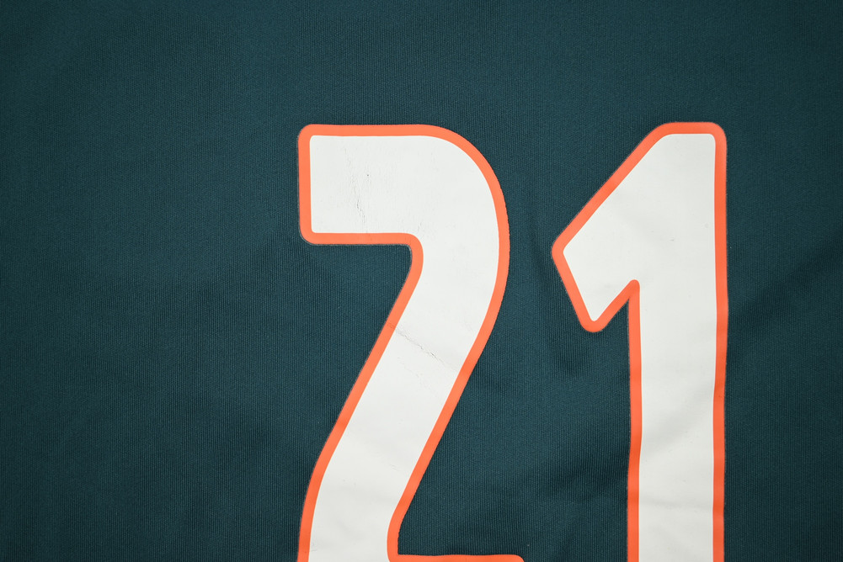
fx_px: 1007
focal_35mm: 43
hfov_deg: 45.4
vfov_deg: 31.2
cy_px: 281
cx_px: 422
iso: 200
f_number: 5.6
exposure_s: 1/125
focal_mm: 43
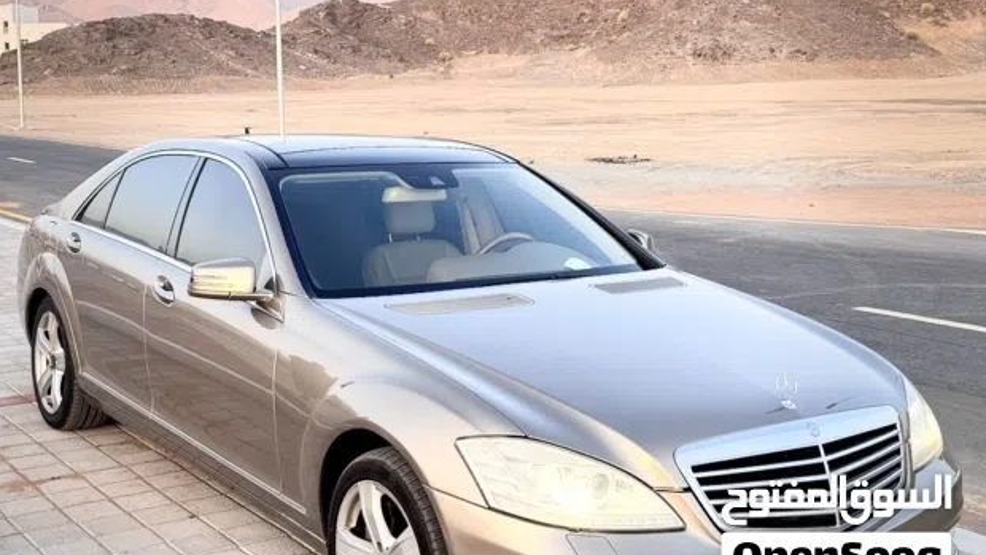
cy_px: 245
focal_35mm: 27
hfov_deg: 69.8
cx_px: 482
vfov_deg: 42.8
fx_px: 706
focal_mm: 6.76
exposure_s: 1/252
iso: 80
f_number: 1.78
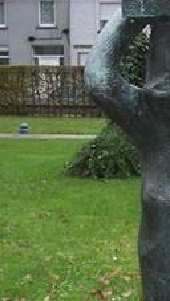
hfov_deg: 12.9
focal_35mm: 92
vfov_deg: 22.8
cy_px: 241
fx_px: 736
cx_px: 193
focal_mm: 5.7
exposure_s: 1/160
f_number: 2.9
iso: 80
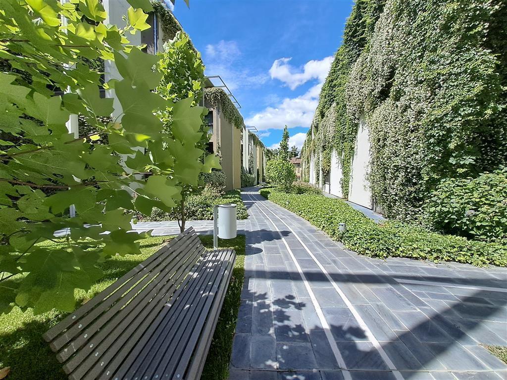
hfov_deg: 106.2
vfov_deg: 89.9
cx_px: 254
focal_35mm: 13
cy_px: 190
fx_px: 190
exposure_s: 1/1580
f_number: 2.2
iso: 50
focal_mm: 1.13
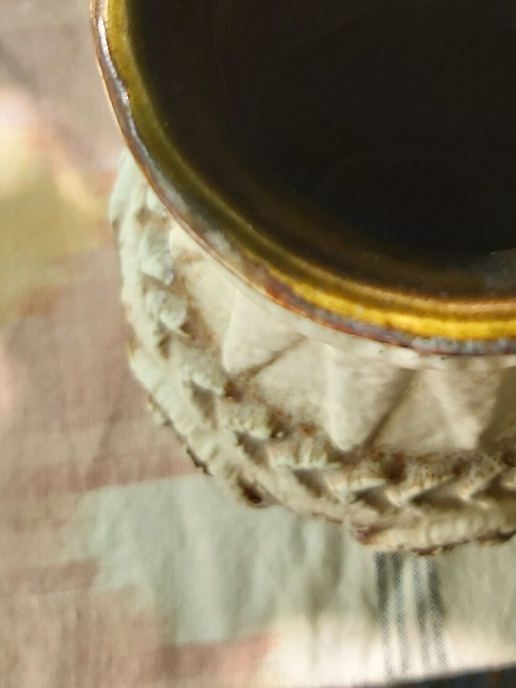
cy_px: 99
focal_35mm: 50
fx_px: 994
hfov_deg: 28.6
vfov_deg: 36.4
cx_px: 398
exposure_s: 1/125
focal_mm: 3.92
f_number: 1.7
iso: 64
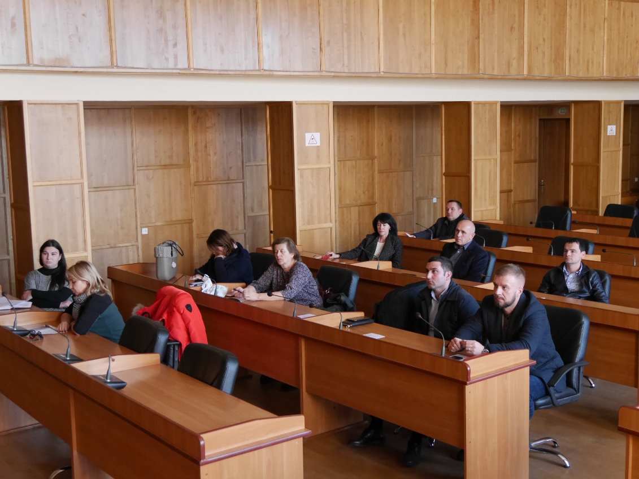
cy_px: 240
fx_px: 886
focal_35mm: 48
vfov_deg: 30.3
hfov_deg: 39.7
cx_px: 320
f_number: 4.1
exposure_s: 1/60
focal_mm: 24
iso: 2500
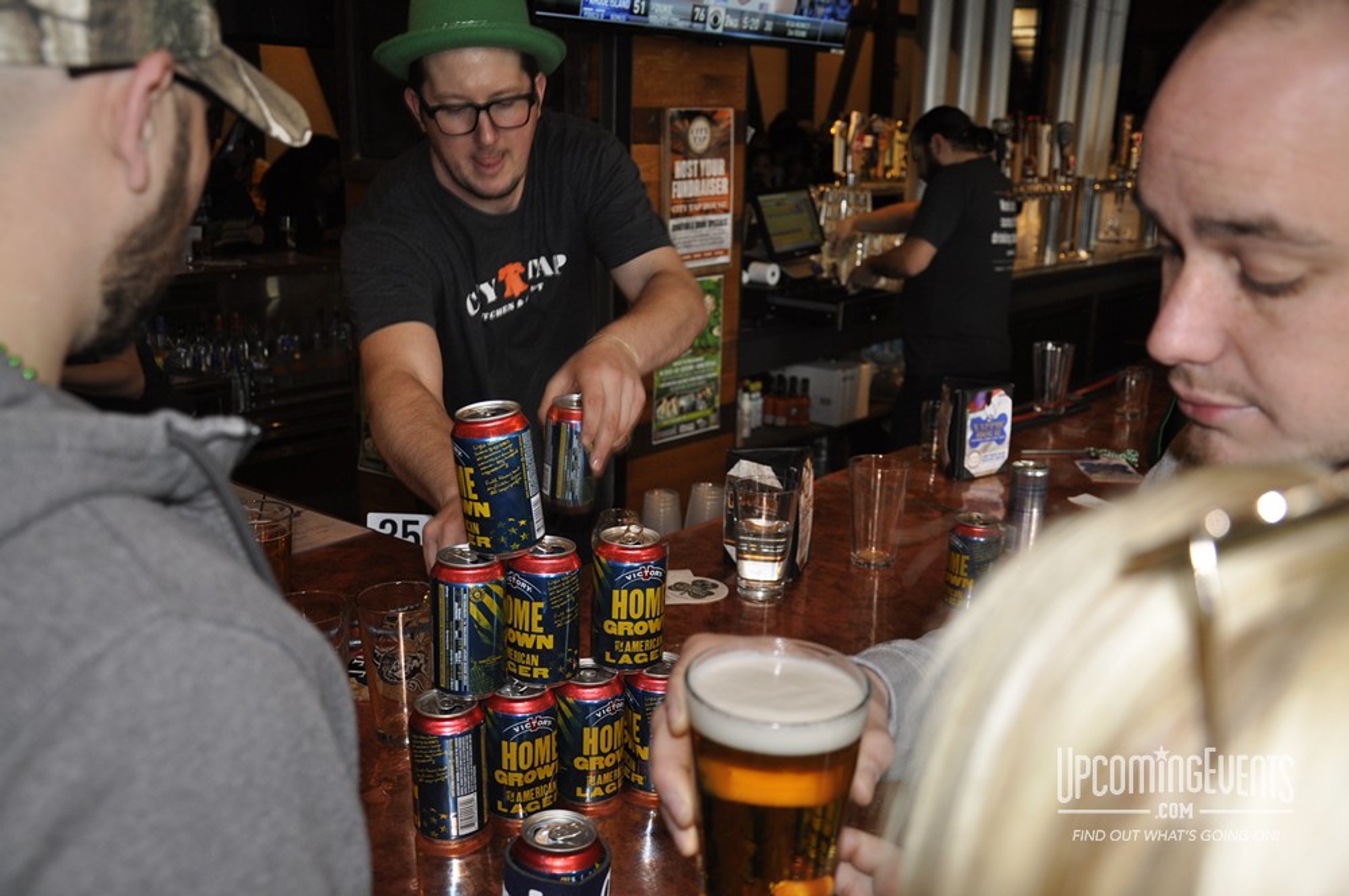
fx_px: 1347
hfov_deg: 53.2
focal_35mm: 36
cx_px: 674
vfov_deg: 36.8
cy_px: 448
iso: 400
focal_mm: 24
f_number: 3.8
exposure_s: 1/60
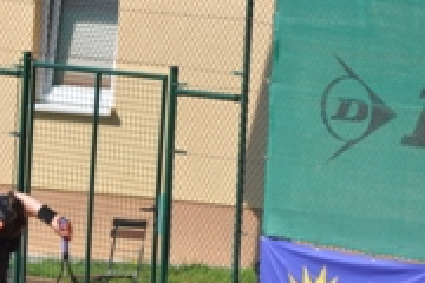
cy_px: 229
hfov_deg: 5.3
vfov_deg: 3.5
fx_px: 4618
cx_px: -19
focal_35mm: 391
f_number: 6.3
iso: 400
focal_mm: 105
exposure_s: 1/1600
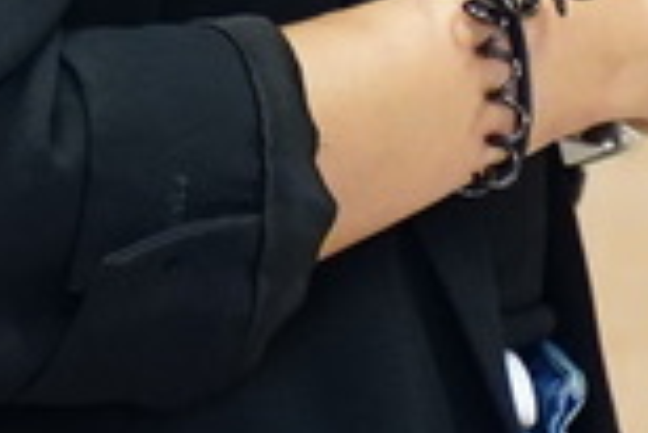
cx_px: 307
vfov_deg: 1.7
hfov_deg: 2.6
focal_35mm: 791
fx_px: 14251
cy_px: -984
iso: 2500
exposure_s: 1/100
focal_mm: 75
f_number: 2.8
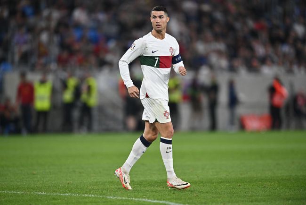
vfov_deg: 3.4
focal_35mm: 400
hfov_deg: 5.2
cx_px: 153
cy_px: 102
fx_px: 3401
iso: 1600
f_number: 2.8
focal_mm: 400
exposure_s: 1/2000
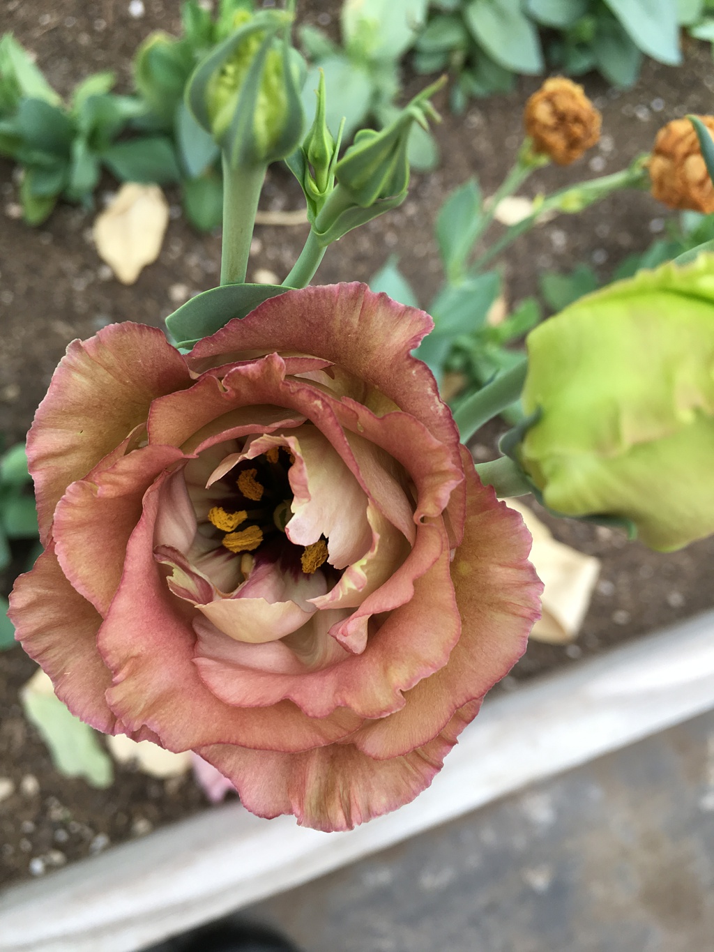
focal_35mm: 29
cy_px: 476
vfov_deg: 61.7
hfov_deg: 48.2
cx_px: 357
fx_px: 797
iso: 32
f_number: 2.2
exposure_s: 1/120
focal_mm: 4.15
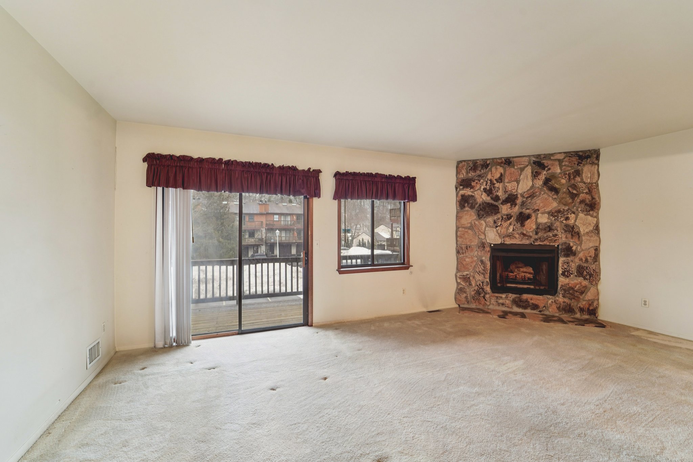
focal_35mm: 14
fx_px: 269
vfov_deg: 81.2
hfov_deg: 104.3
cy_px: 231
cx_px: 346
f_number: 8
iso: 400
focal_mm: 14
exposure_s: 1/15
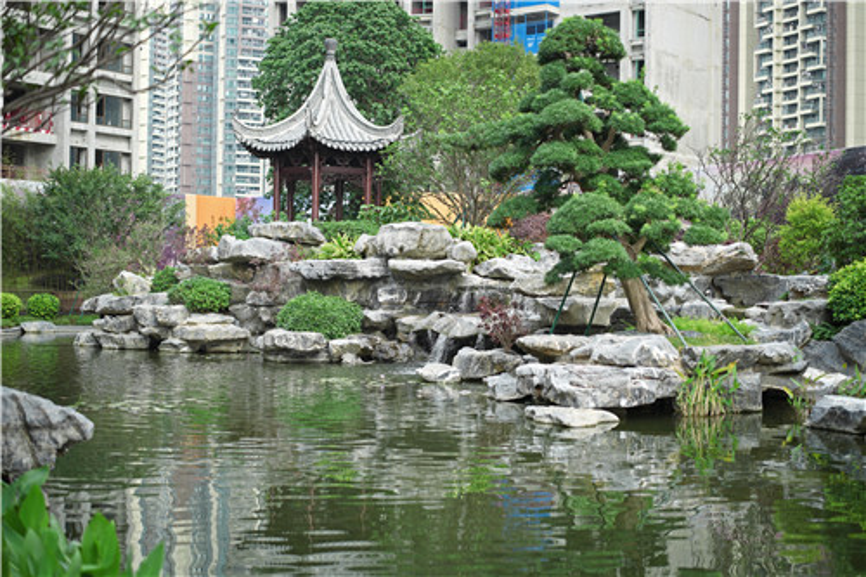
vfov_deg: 24.6
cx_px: 433
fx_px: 1323
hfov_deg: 36.3
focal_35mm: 55
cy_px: 288
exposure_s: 1/500
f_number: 1.6
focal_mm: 55
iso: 100
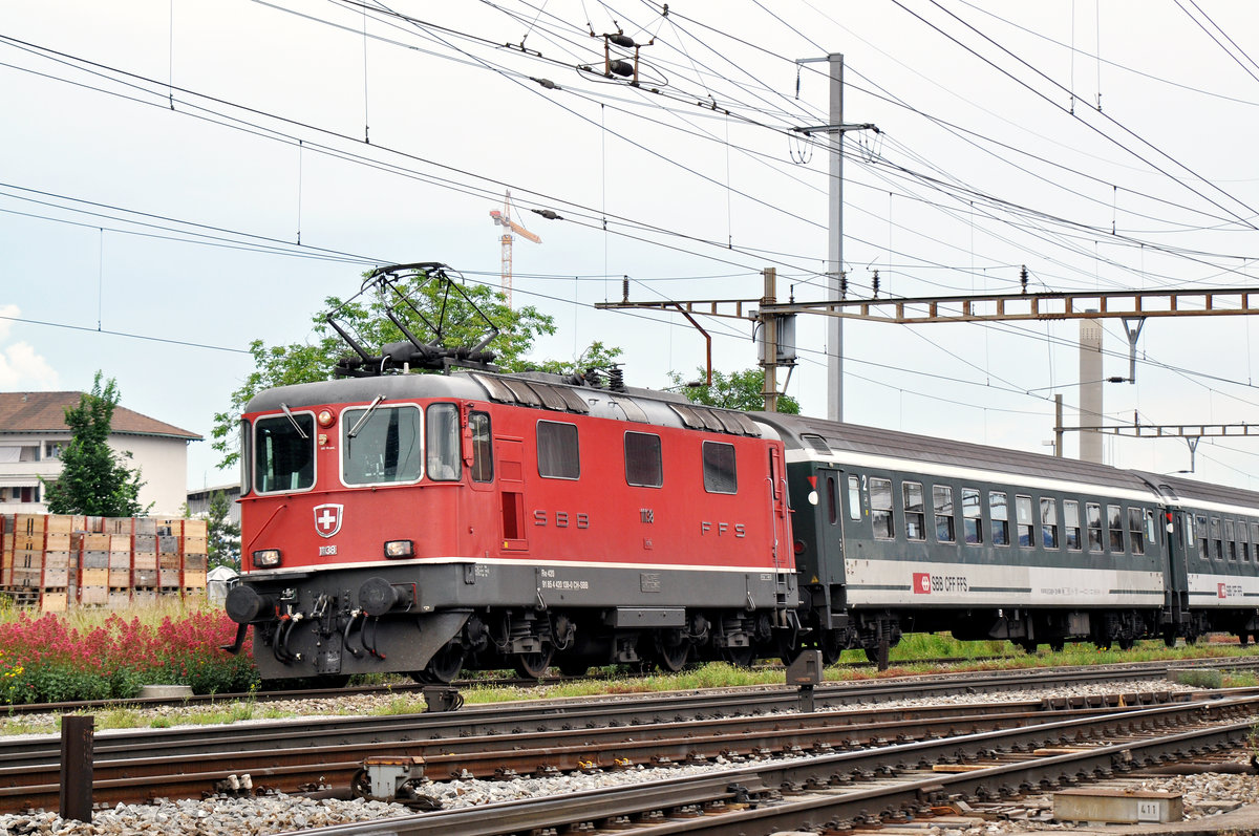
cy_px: 418
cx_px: 630
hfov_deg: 19.5
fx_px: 3668
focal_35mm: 105
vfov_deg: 13.0
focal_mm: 70
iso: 320
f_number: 5.6
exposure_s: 1/1000
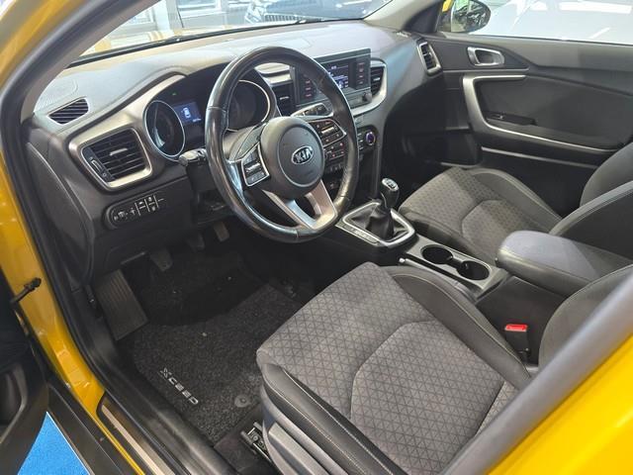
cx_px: 316
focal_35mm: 23
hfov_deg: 73.9
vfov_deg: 58.9
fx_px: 421
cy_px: 238
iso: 320
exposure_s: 1/100
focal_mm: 6.3
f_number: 1.7
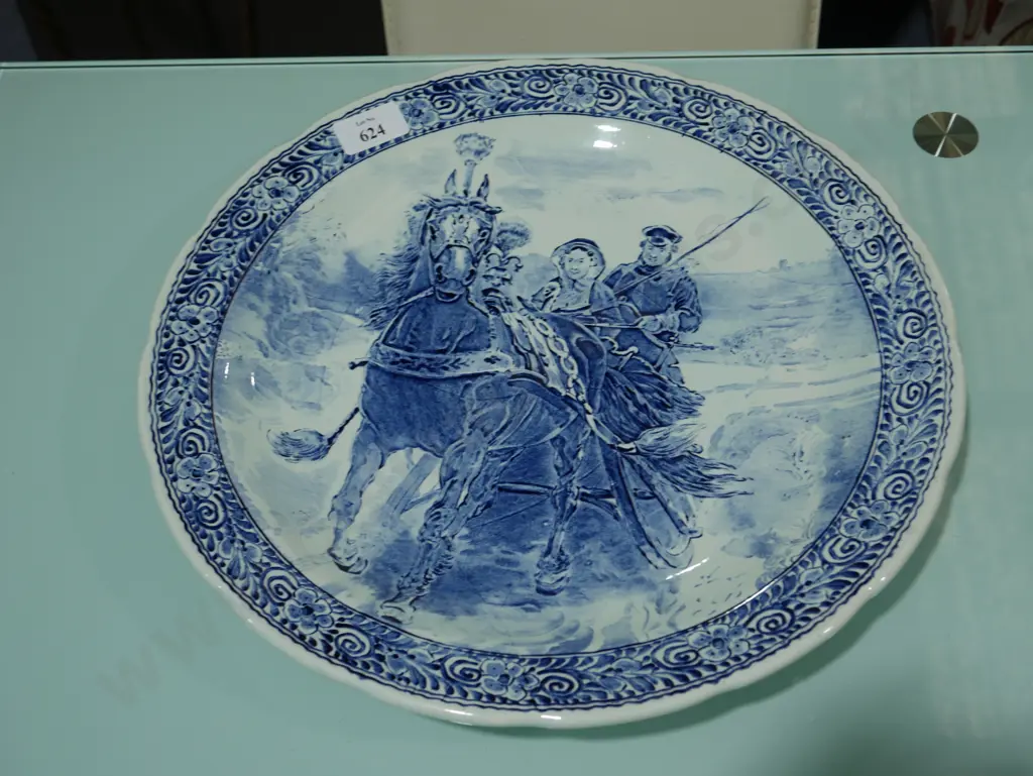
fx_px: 1493
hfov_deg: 38.2
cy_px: 388
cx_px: 516
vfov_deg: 29.1
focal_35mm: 50
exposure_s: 1/80
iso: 200
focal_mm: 25
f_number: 5.3
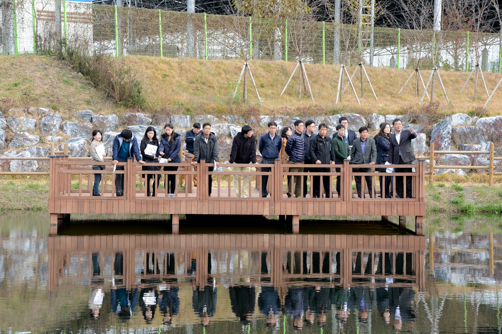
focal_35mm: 105
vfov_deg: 13.0
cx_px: 251
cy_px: 167
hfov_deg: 19.5
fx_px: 1463
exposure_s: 1/200
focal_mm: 105
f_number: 10
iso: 800
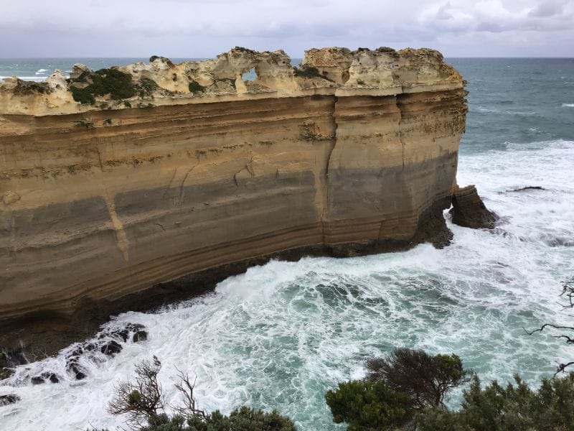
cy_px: 216
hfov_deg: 58.4
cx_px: 287
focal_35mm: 31
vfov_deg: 45.4
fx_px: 514
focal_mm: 3.3
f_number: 2.4
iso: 25
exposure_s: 1/159
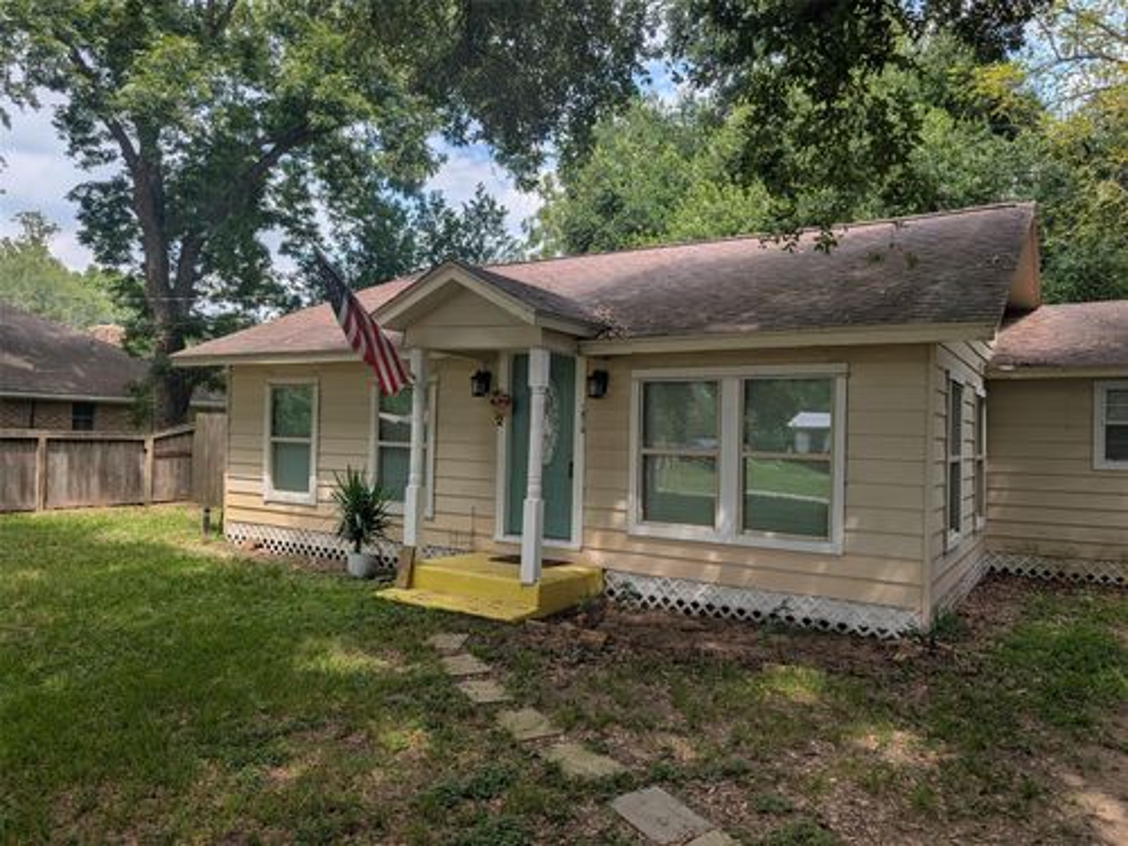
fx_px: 782
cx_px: 564
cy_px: 423
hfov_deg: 71.6
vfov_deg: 56.8
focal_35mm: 24
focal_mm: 6.9
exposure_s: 1/6098
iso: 21
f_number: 1.68
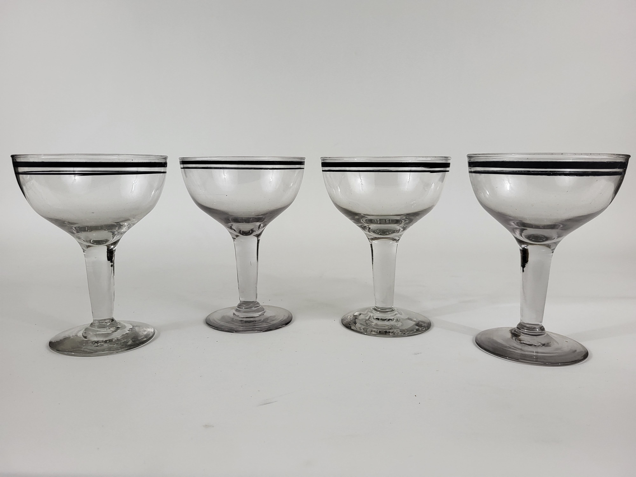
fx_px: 478
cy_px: 238
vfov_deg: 53.1
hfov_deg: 67.3
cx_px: 318
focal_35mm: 26
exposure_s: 1/100
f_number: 1.8
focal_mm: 5.4
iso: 125
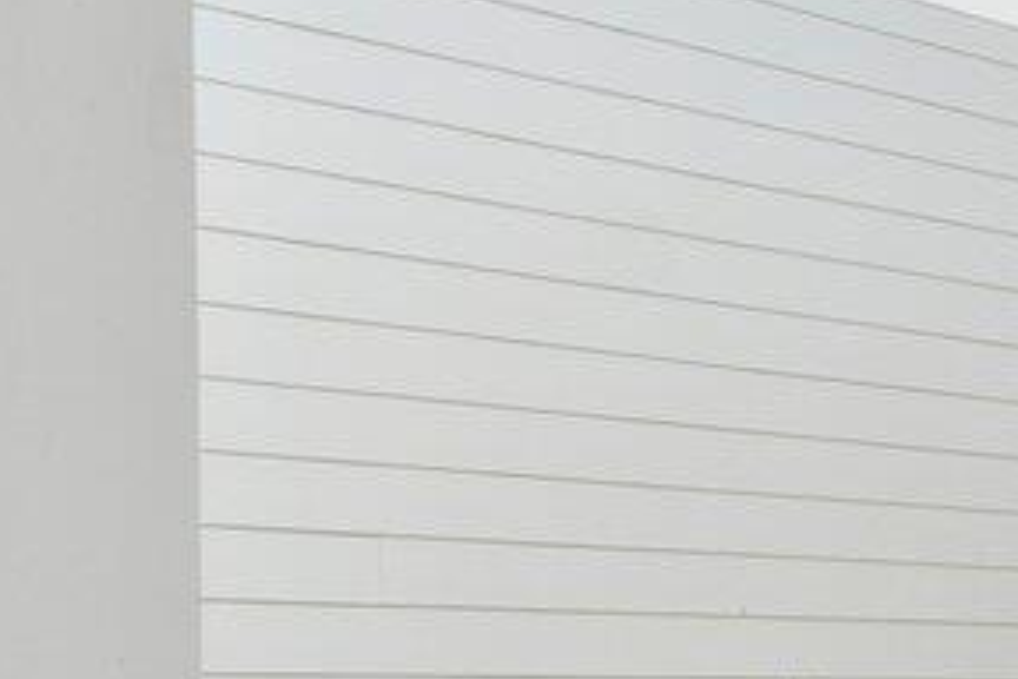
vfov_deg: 6.6
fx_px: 5825
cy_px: 695
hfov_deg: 7.8
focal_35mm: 206
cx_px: 3574
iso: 100
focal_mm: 19.4
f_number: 10
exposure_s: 1/20
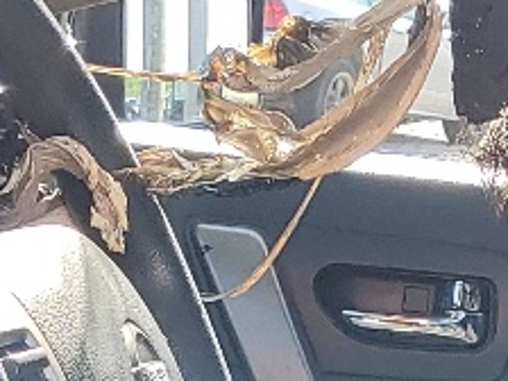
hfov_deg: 10.6
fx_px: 2730
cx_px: 406
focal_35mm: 186
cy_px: 916
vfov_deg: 7.5
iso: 50
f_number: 1.5
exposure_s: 1/455
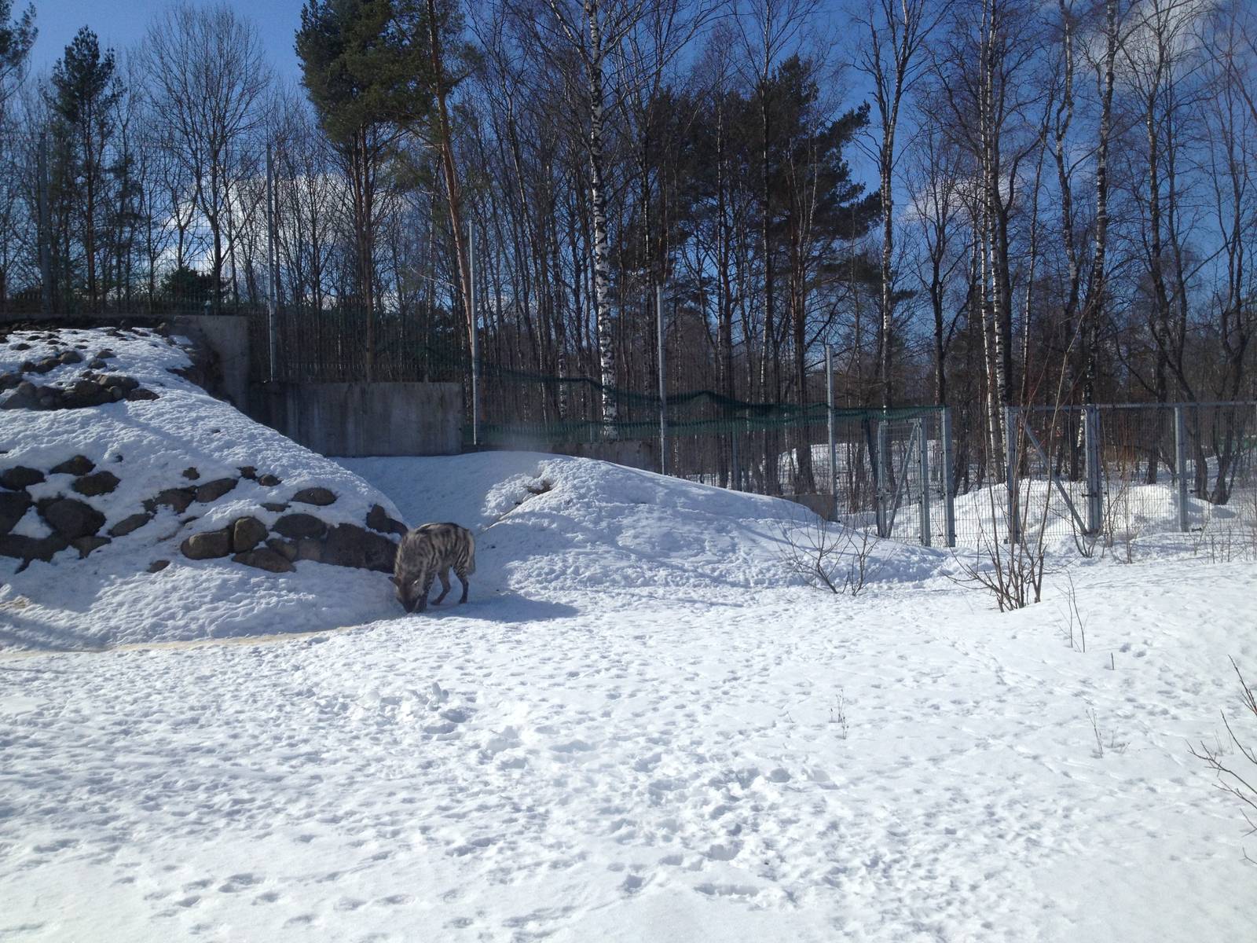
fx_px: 1271
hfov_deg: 52.6
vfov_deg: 40.7
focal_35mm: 35
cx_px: 628
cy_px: 472
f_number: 2.4
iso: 50
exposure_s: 1/3247
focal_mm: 4.28
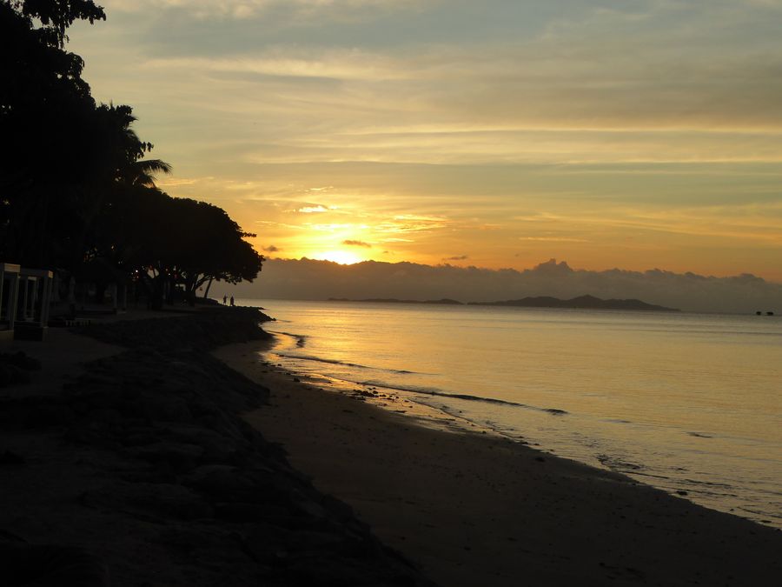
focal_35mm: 61
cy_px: 294
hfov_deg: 31.7
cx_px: 391
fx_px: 1378
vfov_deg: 24.0
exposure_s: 1/500
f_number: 4.3
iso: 125
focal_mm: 10.9
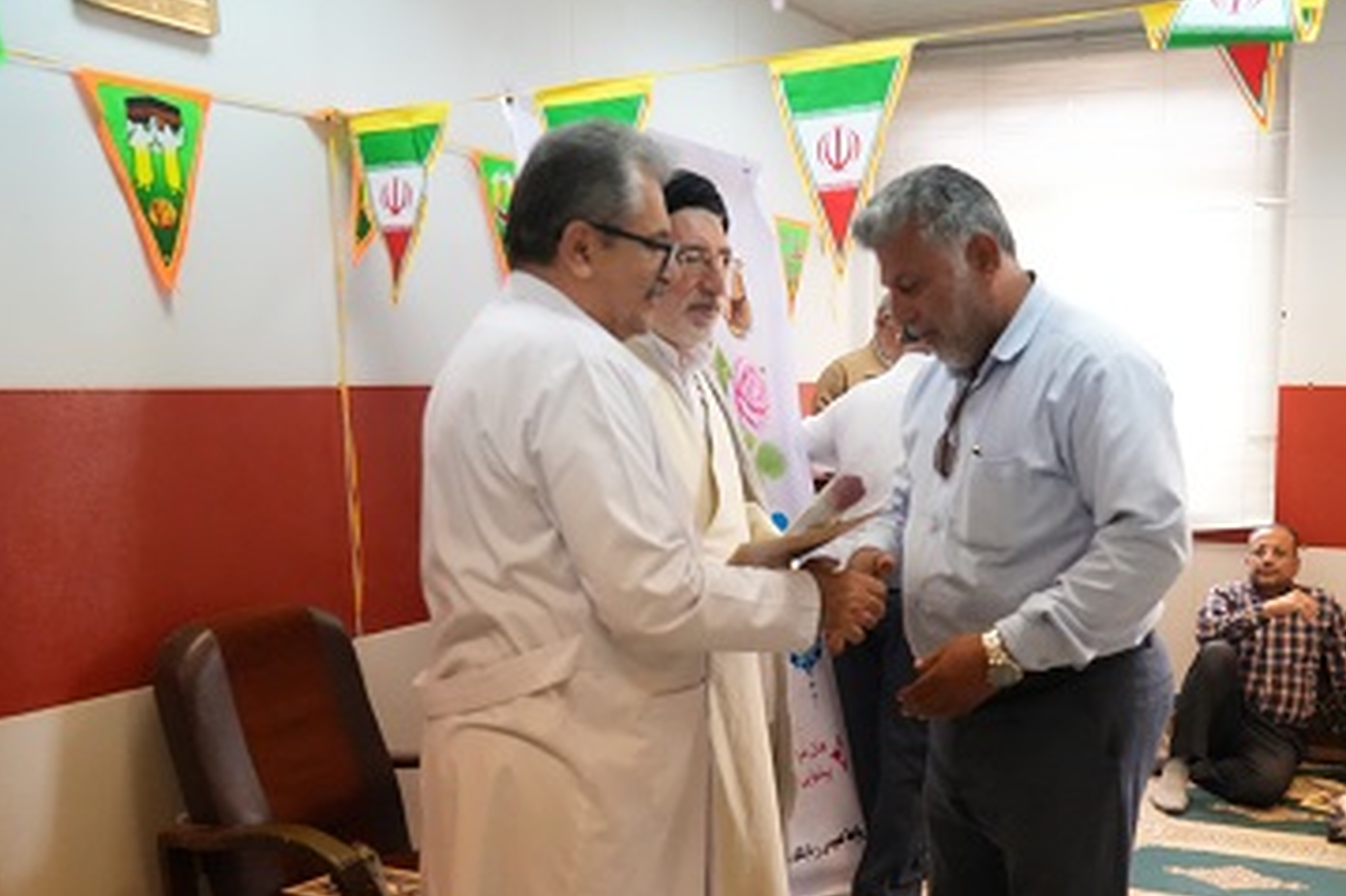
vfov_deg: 38.4
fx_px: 1271
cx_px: 930
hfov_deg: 54.3
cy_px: 607
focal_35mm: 34
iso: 12800
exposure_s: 1/400
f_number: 5
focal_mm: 24
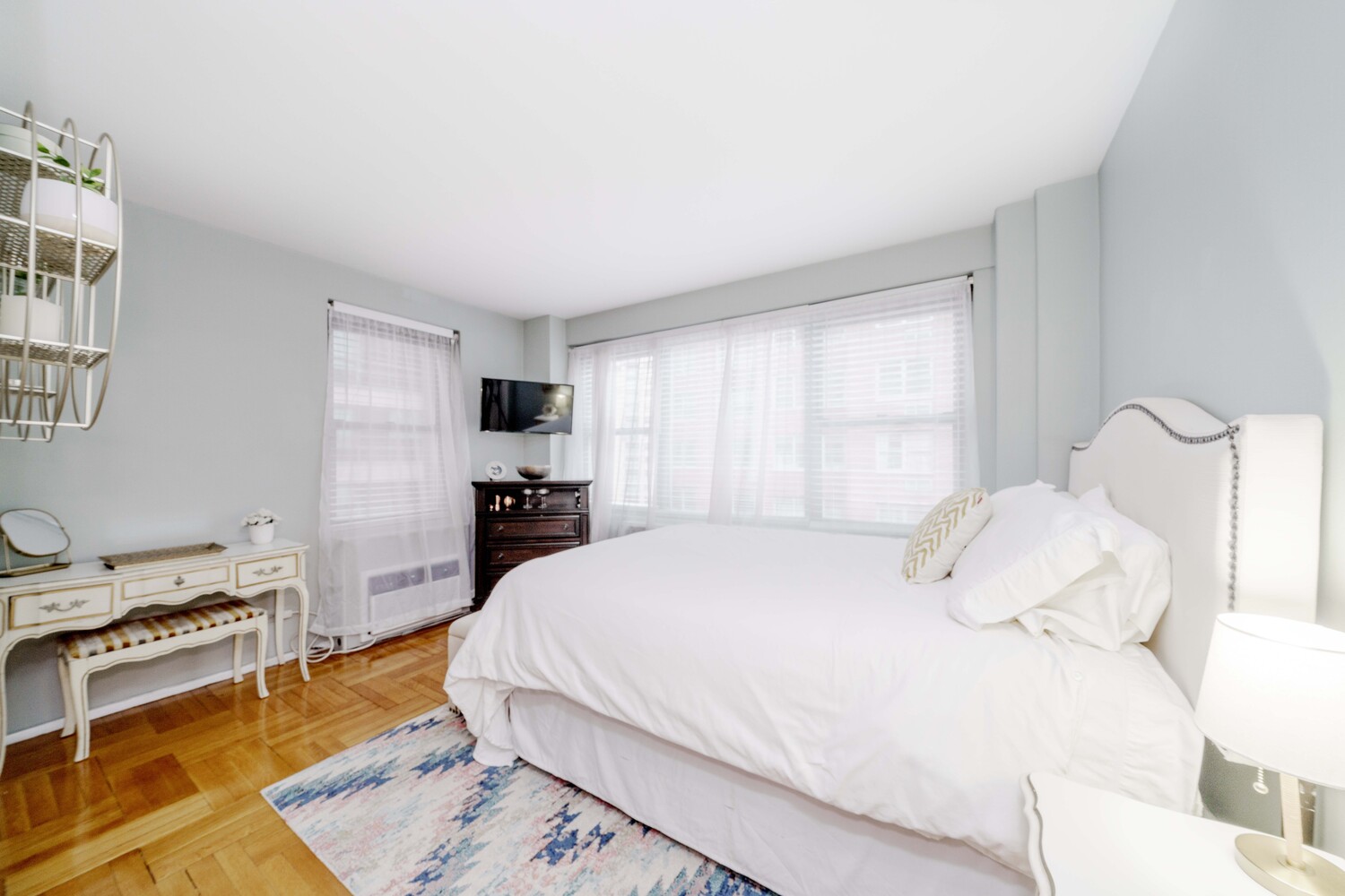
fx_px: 448
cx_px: 672
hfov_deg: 112.6
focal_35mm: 12
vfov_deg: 90.0
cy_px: 448
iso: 320
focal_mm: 12
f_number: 9
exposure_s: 1/6
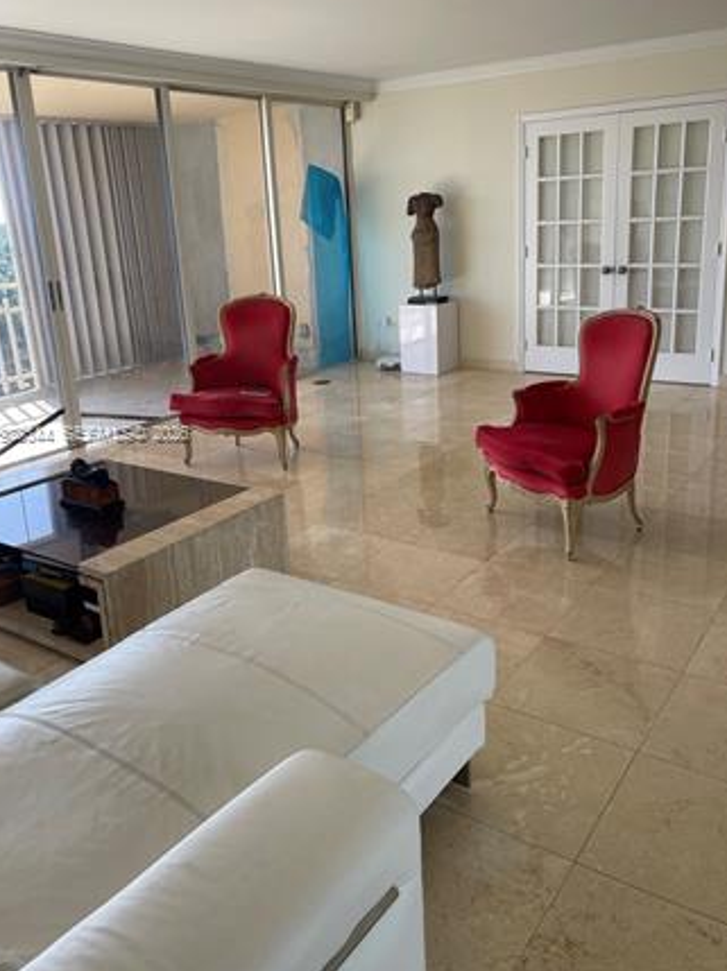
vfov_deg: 63.3
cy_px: 435
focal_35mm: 28
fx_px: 785
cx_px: 371
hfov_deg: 49.7
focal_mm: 5.1
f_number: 1.6
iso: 32
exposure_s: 1/202
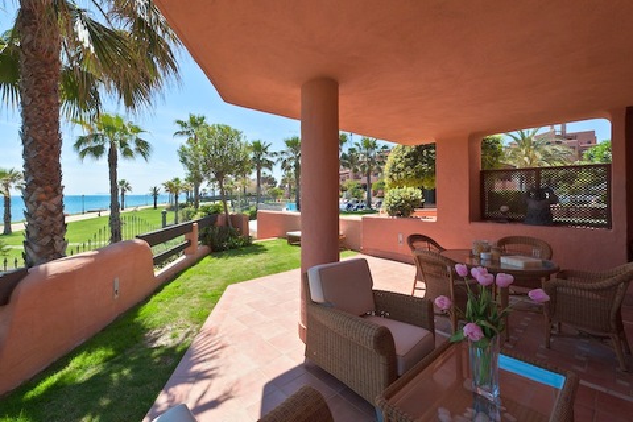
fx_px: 246
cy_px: 211
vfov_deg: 81.2
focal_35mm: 14
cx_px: 316
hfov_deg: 104.3
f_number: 9
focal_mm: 14
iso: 200
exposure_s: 1/320
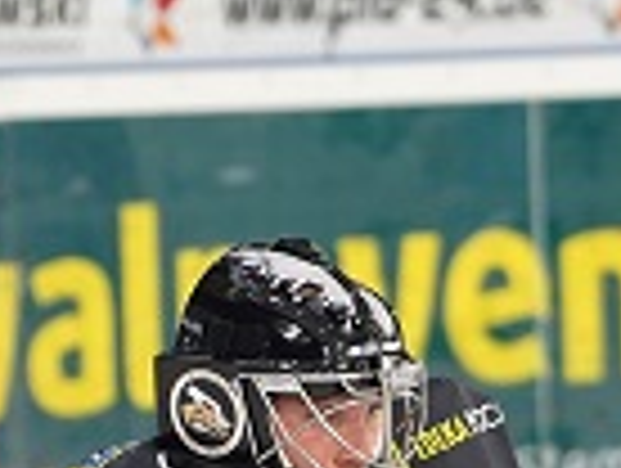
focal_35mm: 885
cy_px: 551
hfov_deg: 2.2
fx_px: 15904
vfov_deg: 1.7
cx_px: 202
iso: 1000
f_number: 4
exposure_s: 1/200
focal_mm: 172
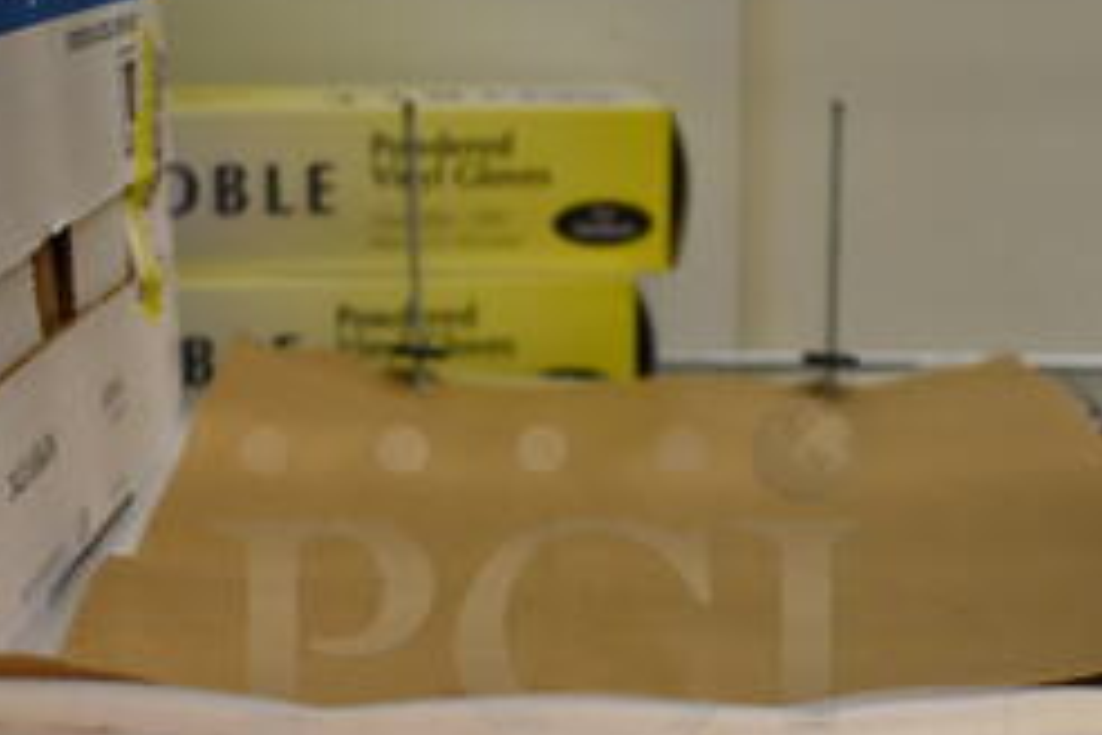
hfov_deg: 30.1
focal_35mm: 67
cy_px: 632
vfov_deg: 20.0
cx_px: 542
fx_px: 2051
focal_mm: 18
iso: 800
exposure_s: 1/160
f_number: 3.5
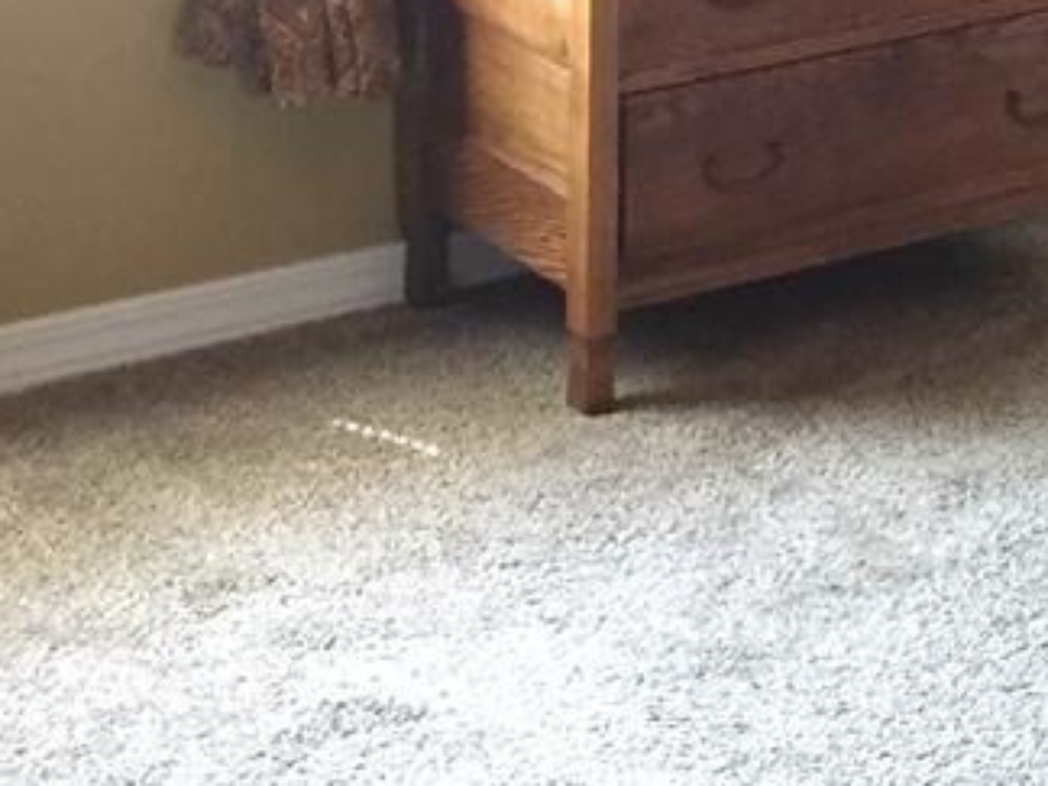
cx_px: 1627
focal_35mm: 146
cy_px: -414
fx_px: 4420
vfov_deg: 9.8
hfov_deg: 12.7
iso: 160
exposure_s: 1/30
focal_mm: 4.15
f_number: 2.2
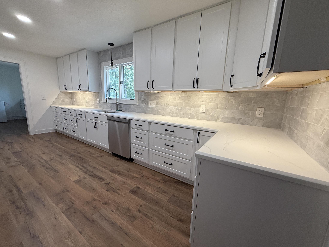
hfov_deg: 102.1
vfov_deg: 85.7
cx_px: 164
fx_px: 133
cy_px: 124
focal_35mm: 14
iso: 125
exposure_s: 1/120
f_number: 2.2
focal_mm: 2.22
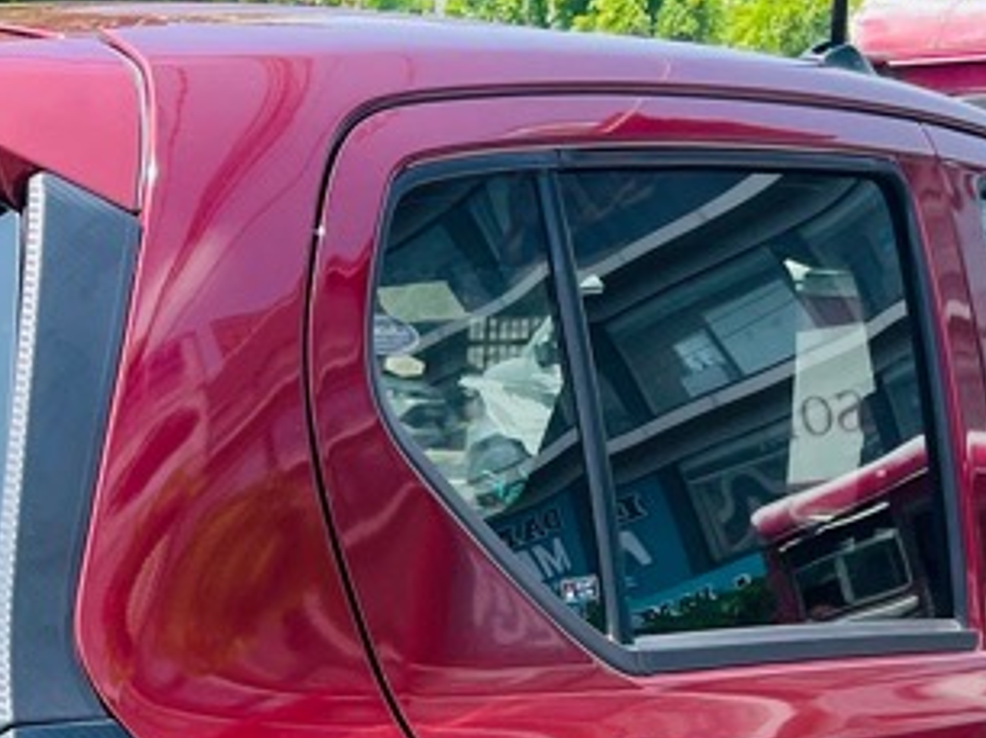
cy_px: 1060
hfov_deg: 22.5
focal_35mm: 85
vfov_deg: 16.1
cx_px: 103
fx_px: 2419
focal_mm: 4.2
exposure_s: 1/932
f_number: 1.6
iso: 32
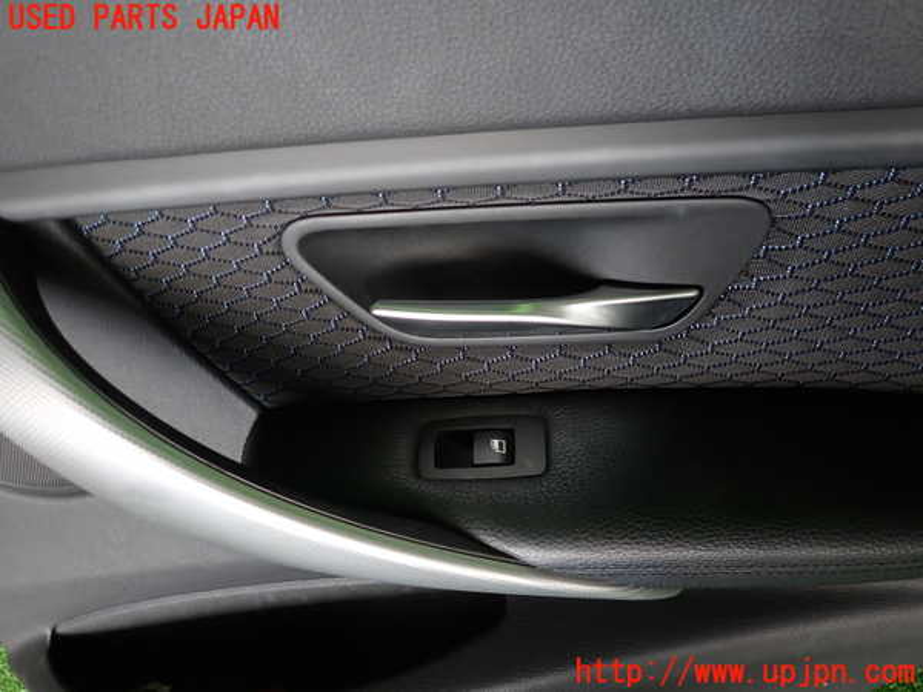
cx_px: 462
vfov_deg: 54.9
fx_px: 667
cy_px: 346
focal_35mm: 25
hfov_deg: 69.4
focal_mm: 4.5
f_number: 2
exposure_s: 1/60
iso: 125
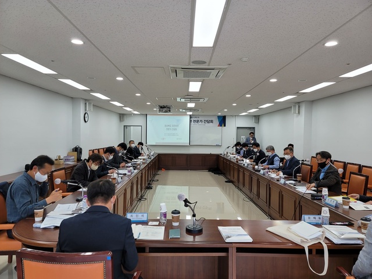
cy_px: 140
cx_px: 186
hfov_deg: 69.4
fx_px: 269
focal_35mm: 25
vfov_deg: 54.9
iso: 64
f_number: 1.8
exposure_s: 1/119
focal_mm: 7
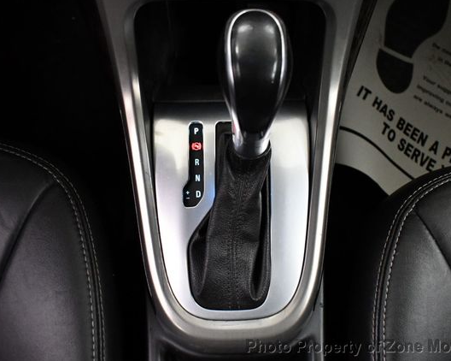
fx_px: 547
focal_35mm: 41
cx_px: 236
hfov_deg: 44.8
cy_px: 180
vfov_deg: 36.5
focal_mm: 18
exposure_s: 1/125
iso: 3200
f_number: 3.5
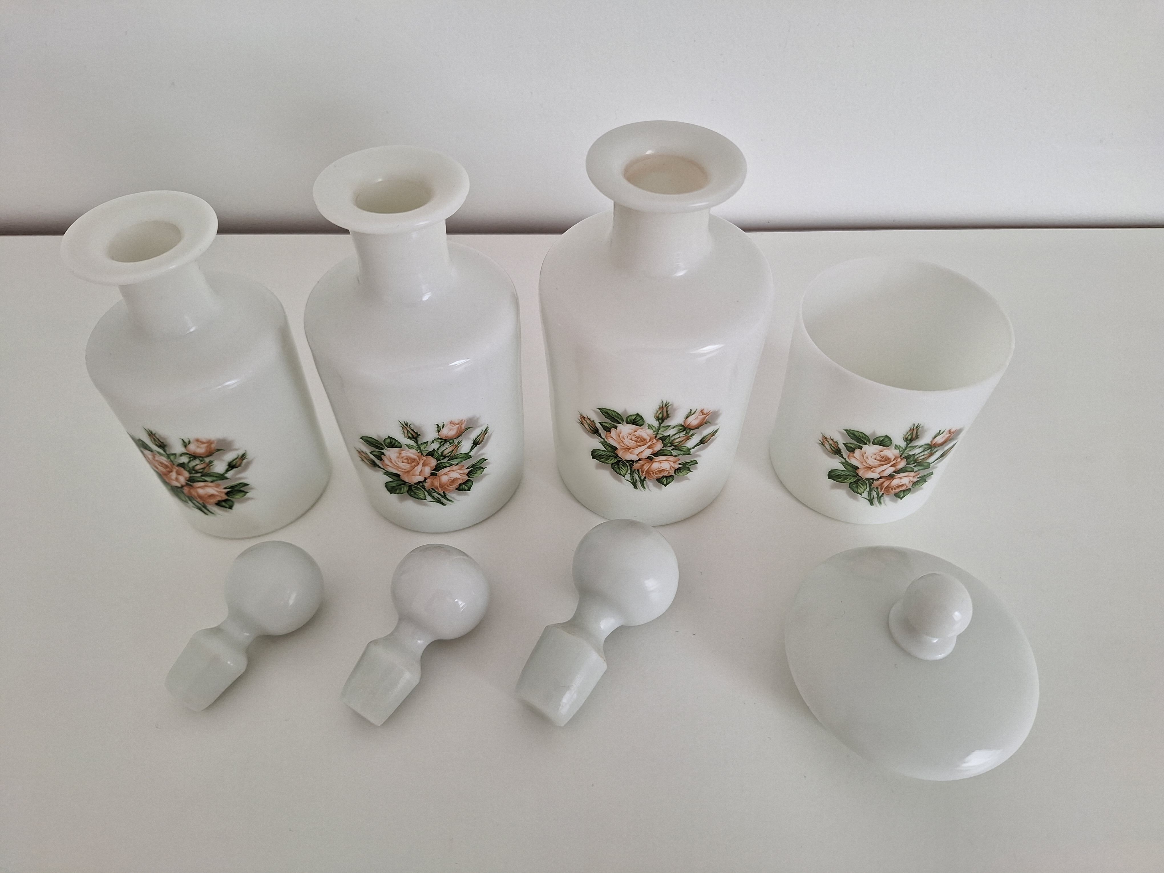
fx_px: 773
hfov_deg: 73.9
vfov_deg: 58.9
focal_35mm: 23
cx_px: 582
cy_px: 436
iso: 64
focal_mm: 5.54
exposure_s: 1/100
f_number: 1.8
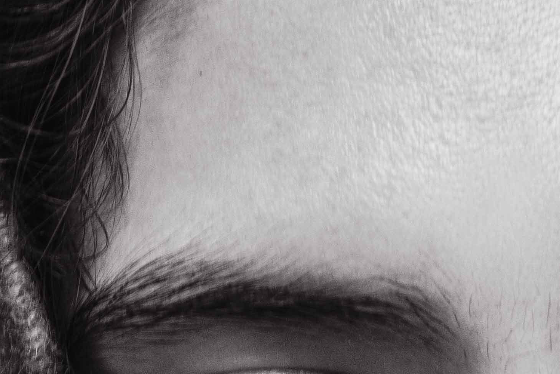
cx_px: 445
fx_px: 2972
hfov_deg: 10.7
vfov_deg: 7.0
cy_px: 686
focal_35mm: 191
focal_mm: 35
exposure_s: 1/15
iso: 500
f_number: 6.3
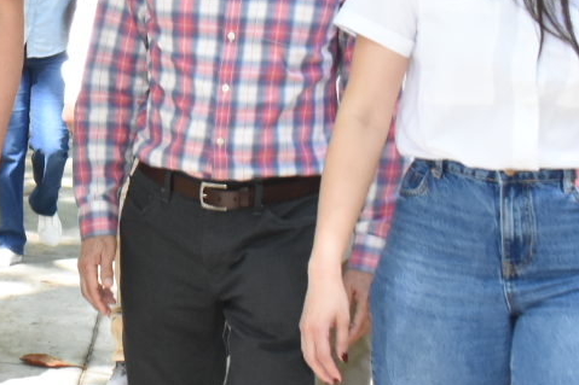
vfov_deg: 10.4
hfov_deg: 15.1
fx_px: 2122
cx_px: -65
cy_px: 95
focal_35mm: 132
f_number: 9
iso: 1600
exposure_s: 1/125
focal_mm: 26
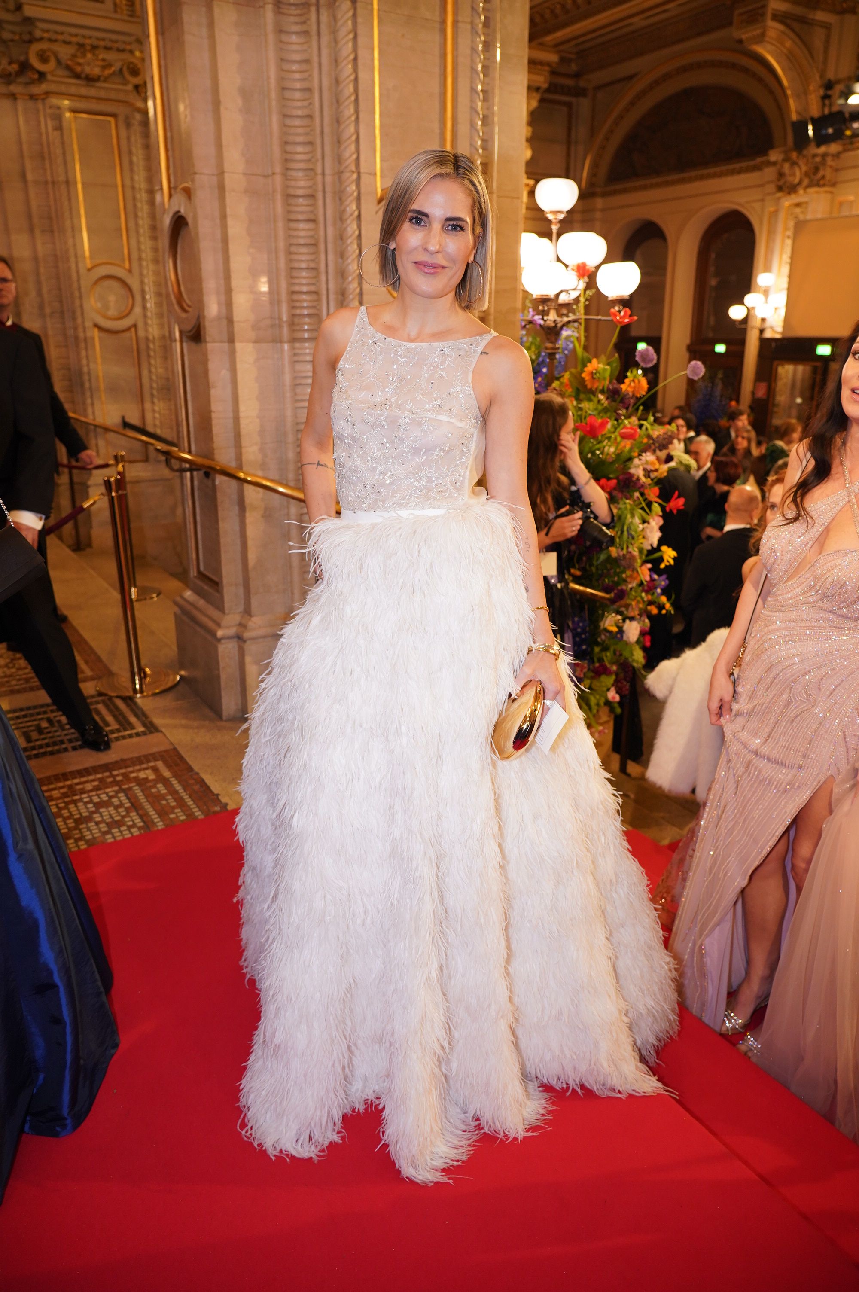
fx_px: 896
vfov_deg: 71.6
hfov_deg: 51.2
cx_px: 430
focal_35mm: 25
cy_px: 646
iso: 1250
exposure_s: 1/100
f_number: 4
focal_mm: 25
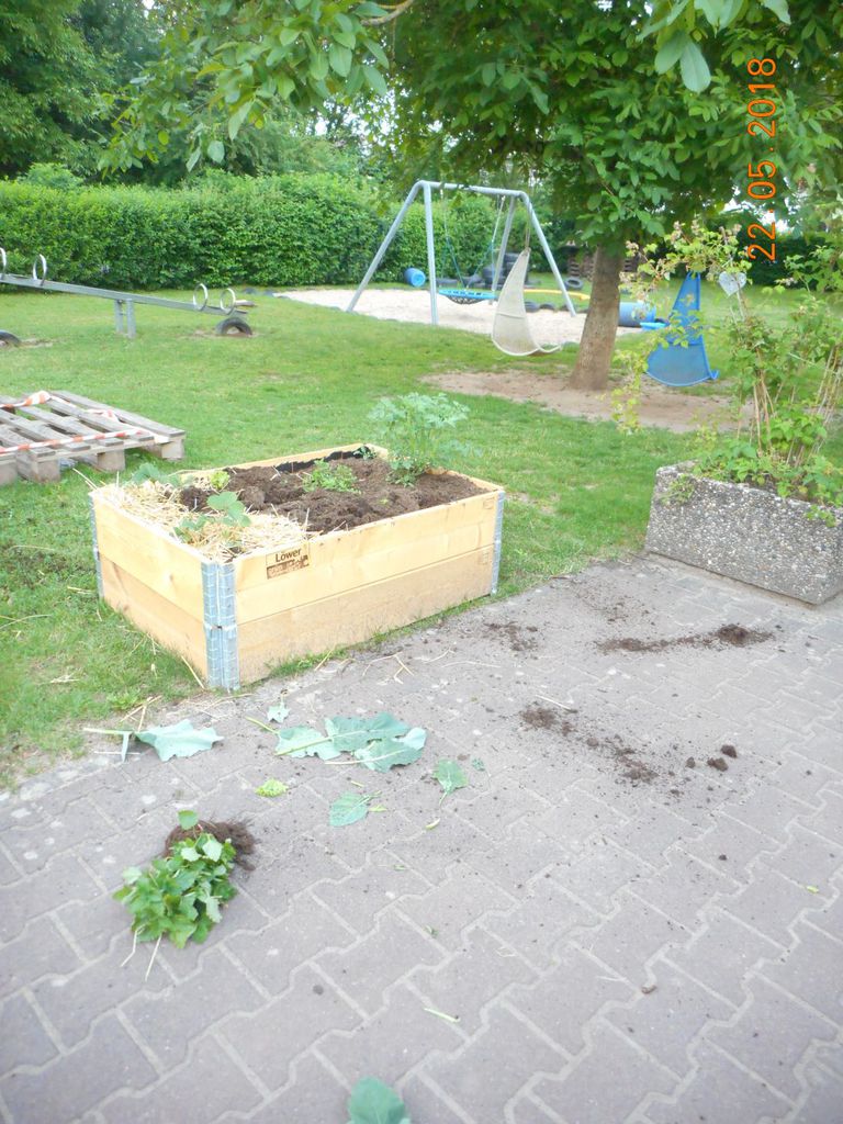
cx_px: 422
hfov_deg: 54.9
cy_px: 562
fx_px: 812
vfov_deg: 69.4
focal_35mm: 25
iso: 400
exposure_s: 1/160
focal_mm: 4.5
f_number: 3.7
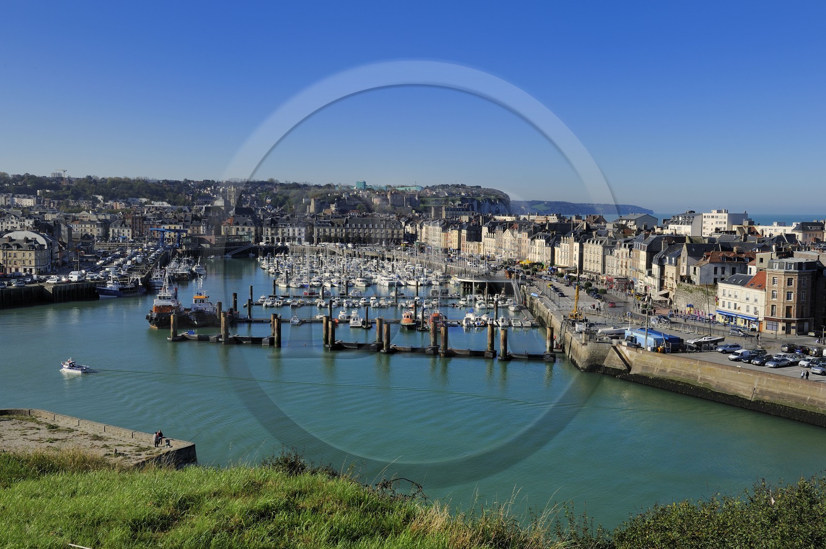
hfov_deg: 53.2
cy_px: 274
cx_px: 413
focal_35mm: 36
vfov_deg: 36.8
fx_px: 825
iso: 200
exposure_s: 1/200
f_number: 13
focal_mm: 36
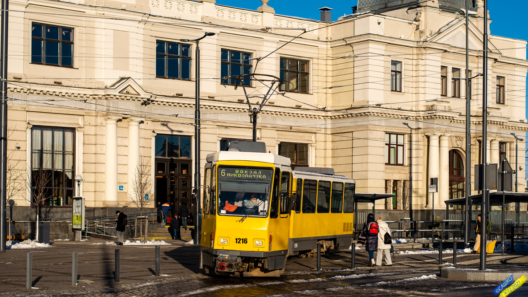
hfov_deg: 39.2
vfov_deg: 22.6
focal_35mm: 53
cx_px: 262
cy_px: 123
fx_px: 742
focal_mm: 50
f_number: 4.5
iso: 100
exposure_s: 1/1250
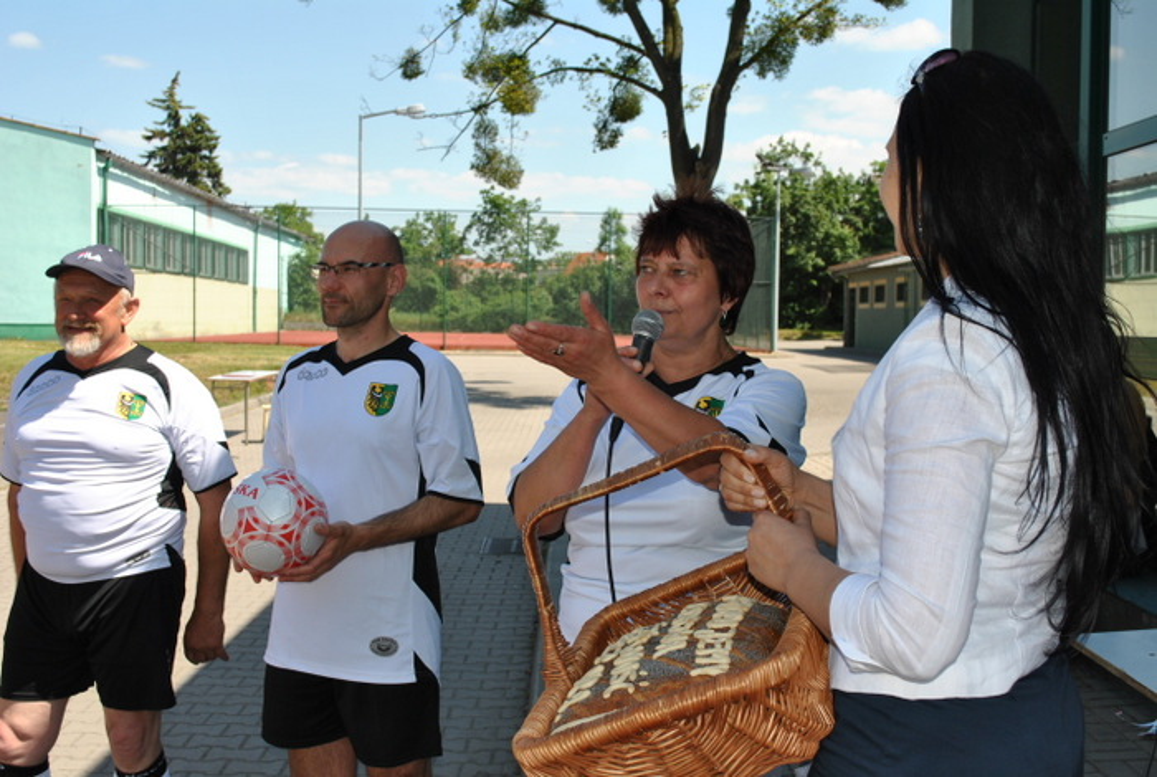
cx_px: 578
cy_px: 388
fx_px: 1449
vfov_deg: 30.0
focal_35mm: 45
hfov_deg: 43.5
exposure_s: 1/200
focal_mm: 30
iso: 100
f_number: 7.1
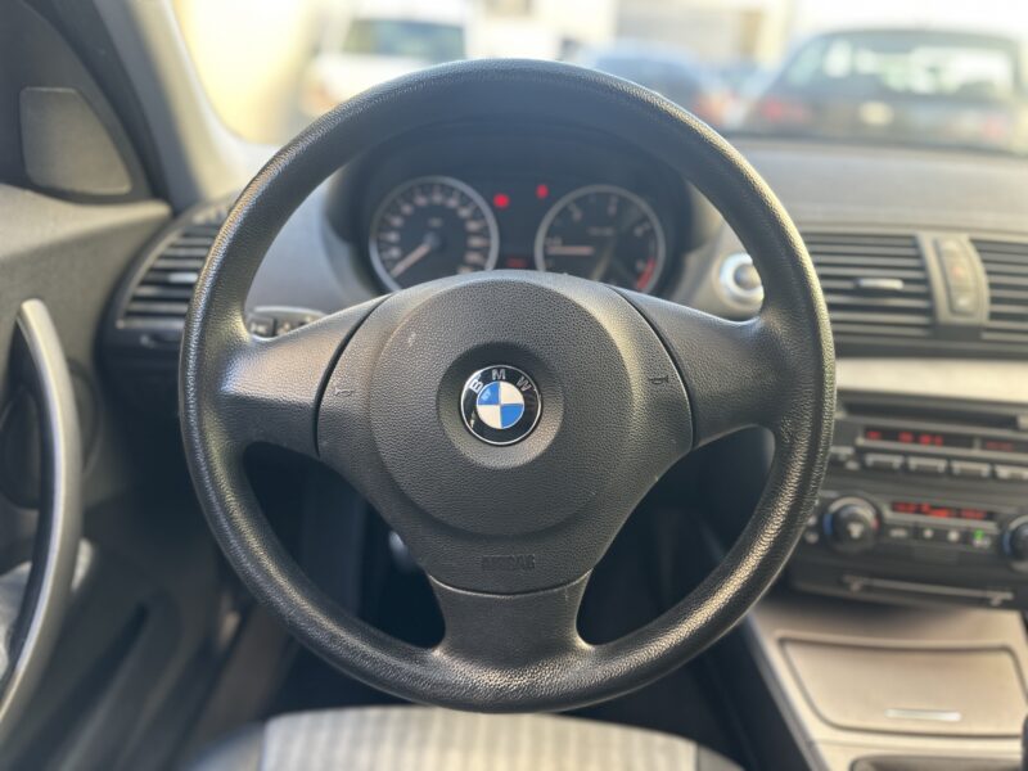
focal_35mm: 24
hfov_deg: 71.6
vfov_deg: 56.8
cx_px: 514
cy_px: 386
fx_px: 713
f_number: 1.78
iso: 200
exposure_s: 1/121
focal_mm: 6.86
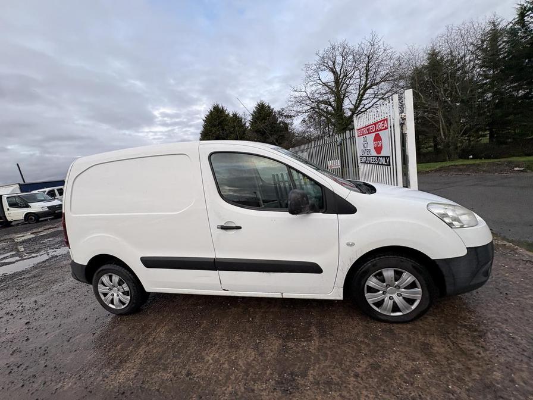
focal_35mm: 14
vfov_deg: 85.7
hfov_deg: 102.1
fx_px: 216
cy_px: 200
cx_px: 266
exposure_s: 1/160
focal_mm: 2.22
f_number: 2.2
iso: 40
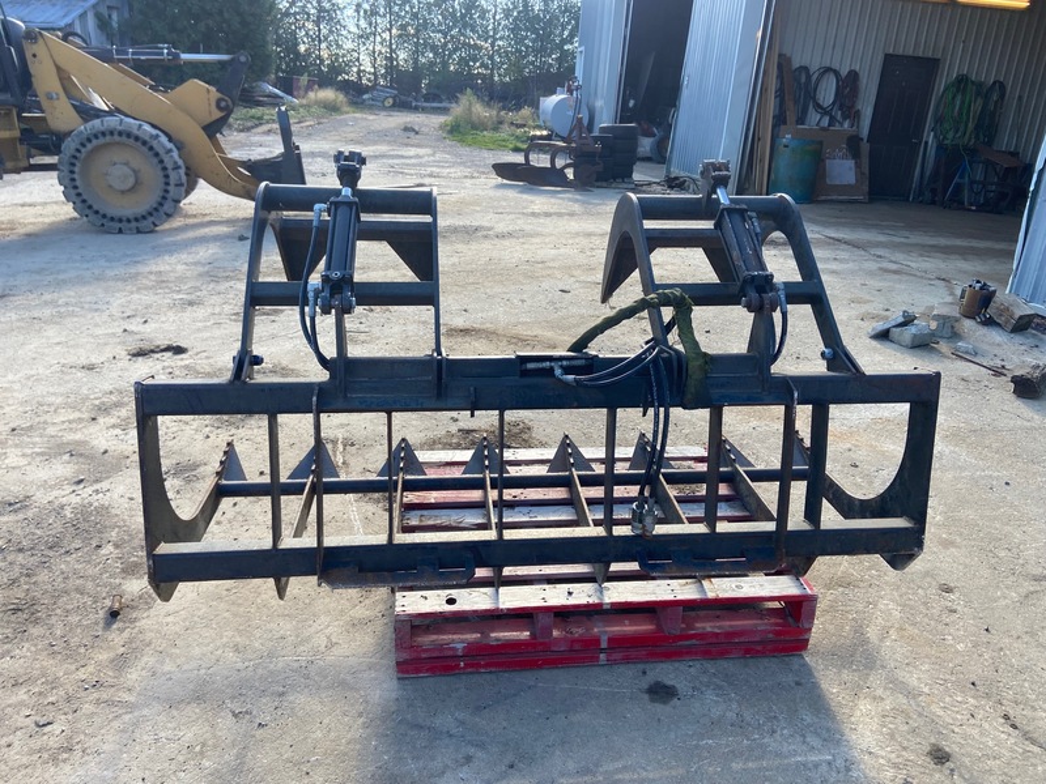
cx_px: 523
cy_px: 392
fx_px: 786
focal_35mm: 26
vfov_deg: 53.1
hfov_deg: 67.3
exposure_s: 1/485
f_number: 1.8
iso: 32
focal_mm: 4.25
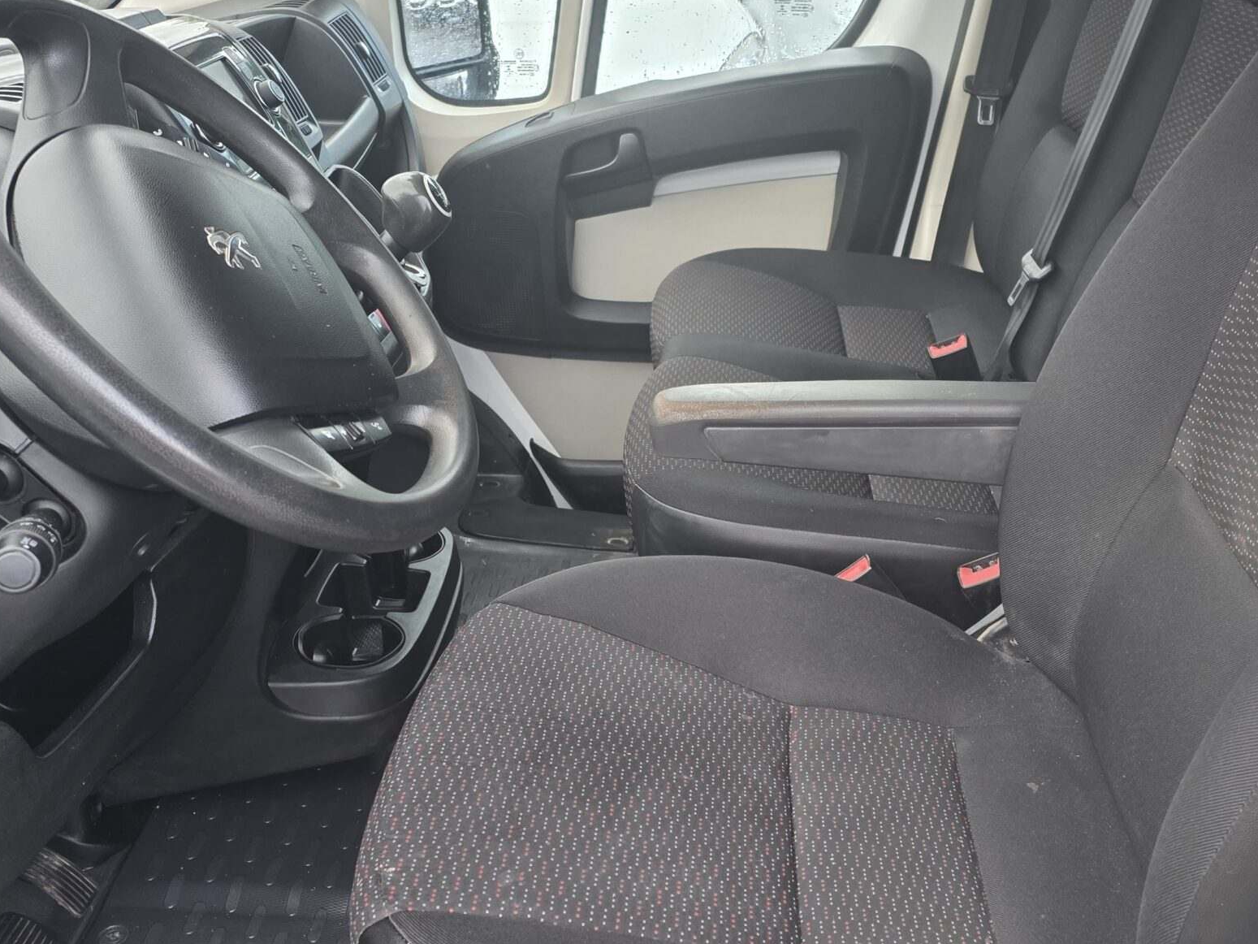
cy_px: 504
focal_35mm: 38
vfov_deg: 37.7
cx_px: 665
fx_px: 1381
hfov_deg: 48.9
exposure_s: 1/100
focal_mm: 6.25
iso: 160
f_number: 1.7
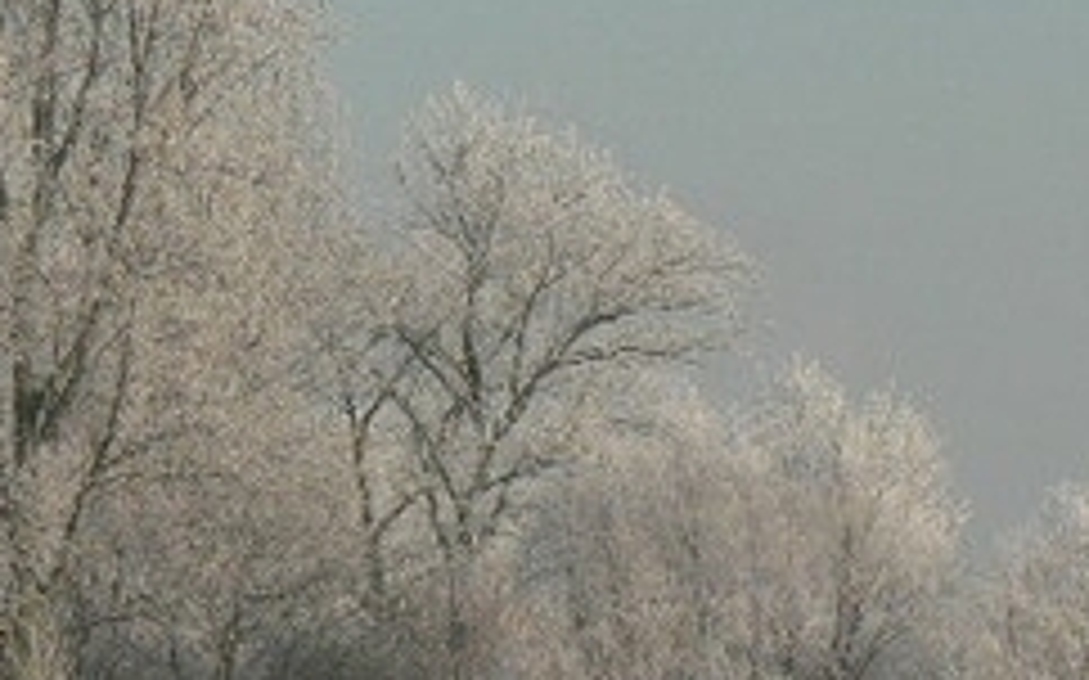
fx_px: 11777
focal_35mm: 397
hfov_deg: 5.3
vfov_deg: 3.3
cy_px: 486
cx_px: -72
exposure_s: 1/400
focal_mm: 25.1
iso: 80
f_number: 5
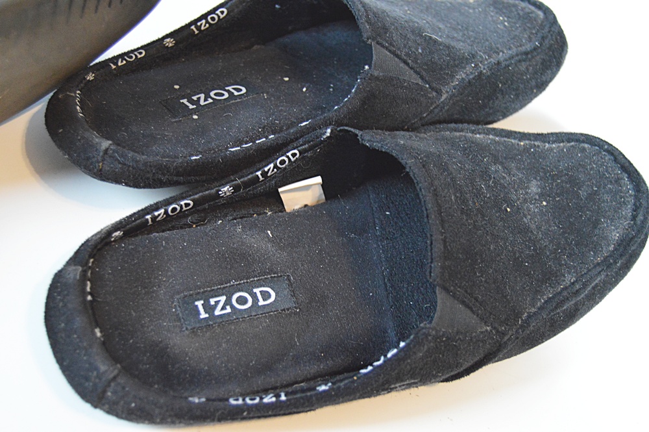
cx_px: 324
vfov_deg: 28.0
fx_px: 865
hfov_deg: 41.1
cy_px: 216
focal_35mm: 48
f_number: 4.5
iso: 3200
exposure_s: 1/30
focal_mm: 32
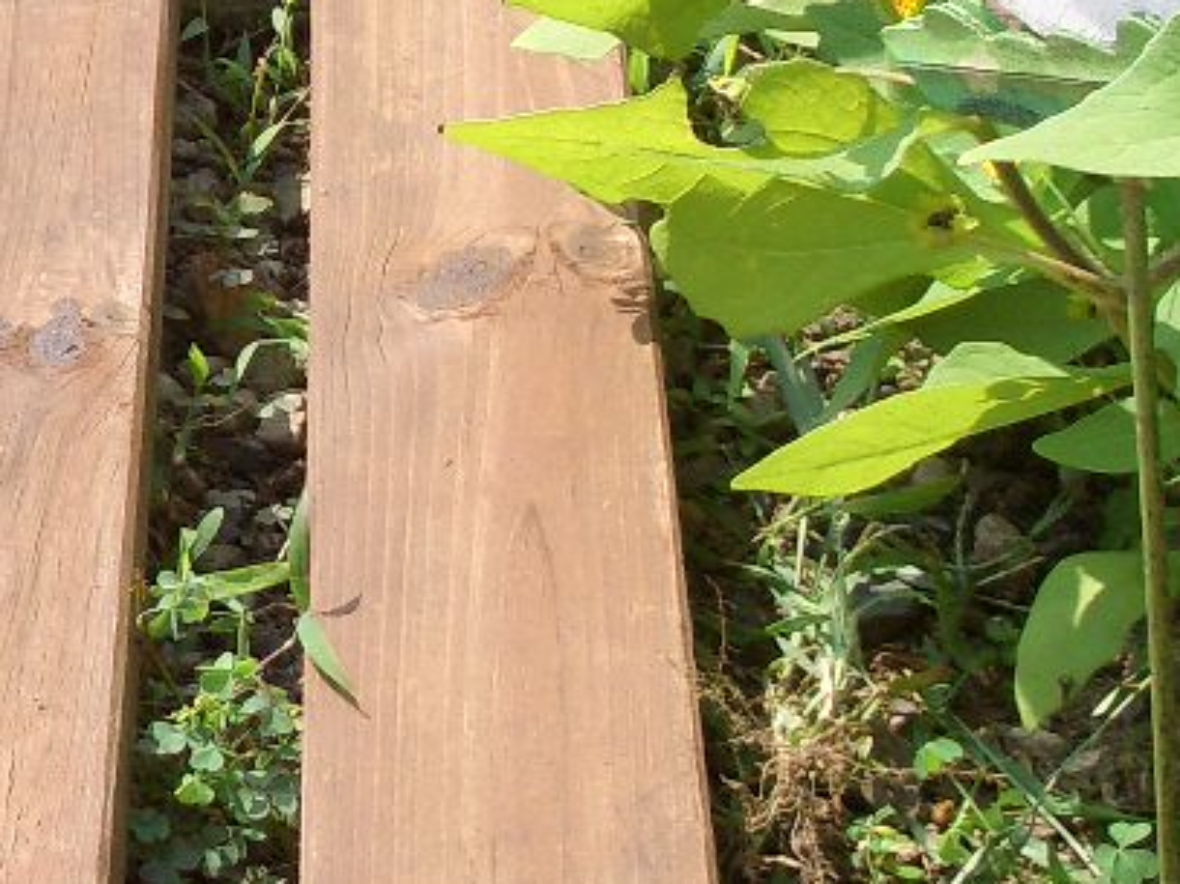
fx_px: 4396
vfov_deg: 11.4
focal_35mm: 129
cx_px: 139
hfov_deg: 15.1
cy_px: 87
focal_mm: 6.8
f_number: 4.6
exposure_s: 1/200
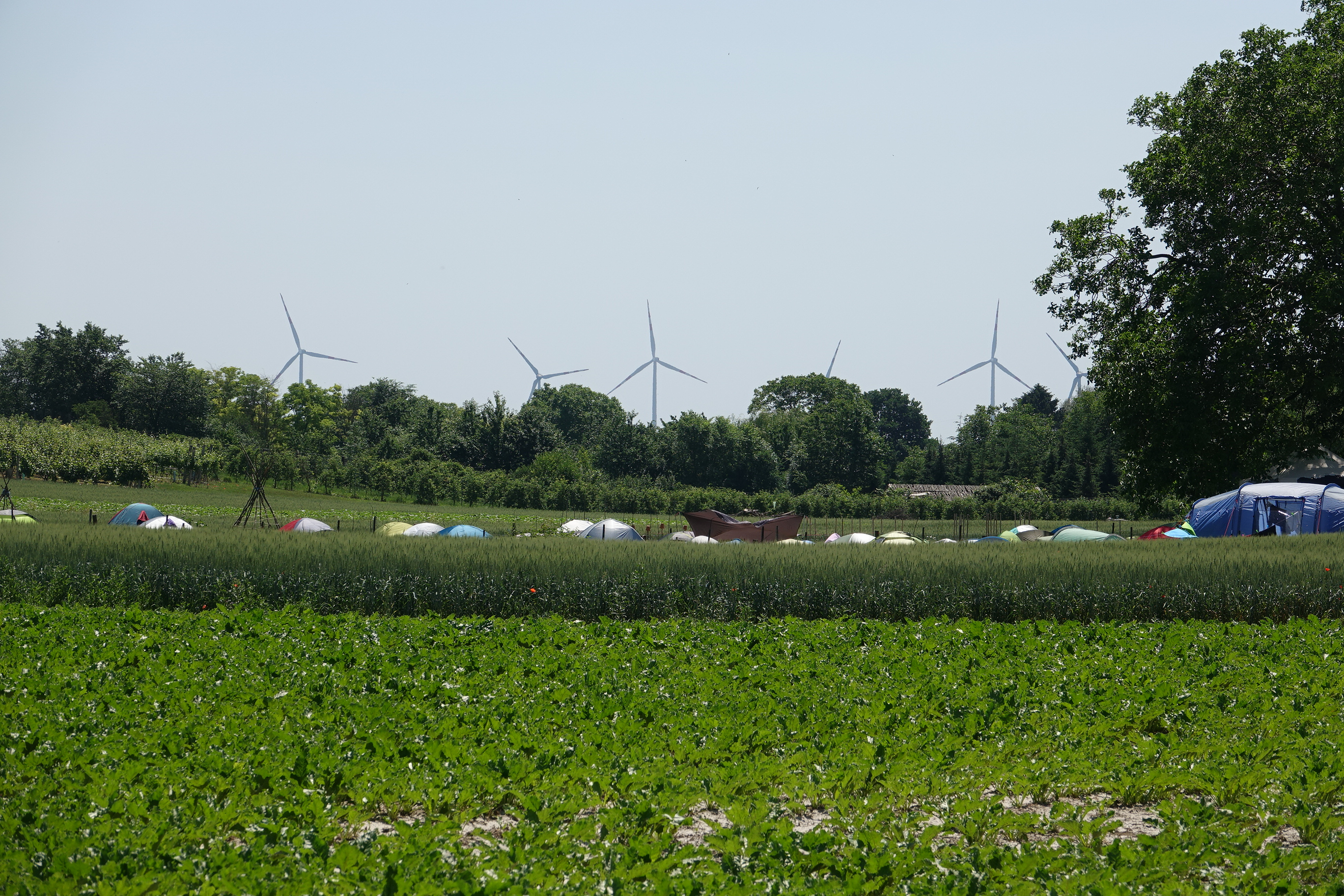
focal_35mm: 144
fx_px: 5376
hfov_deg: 14.3
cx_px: 672
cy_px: 448
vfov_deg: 9.5
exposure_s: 1/1000
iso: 100
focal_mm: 52.82
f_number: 4.5
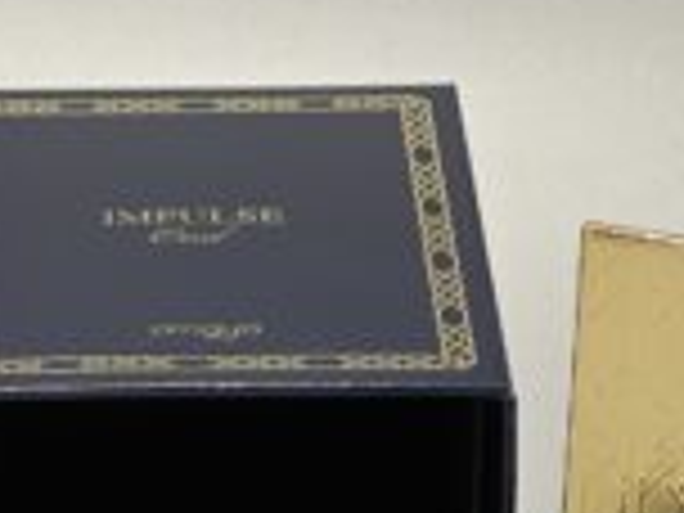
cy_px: 580
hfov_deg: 6.2
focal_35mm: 316
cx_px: -104
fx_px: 6244
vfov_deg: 4.7
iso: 160
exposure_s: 1/100
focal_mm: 10.1
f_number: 2
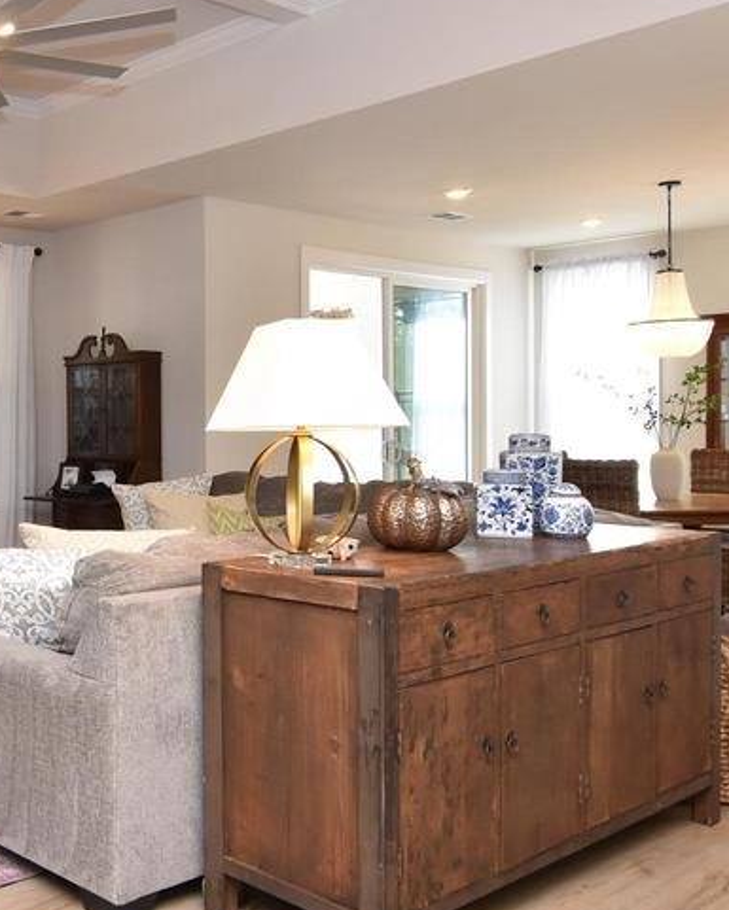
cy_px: 435
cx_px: -87
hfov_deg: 34.9
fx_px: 971
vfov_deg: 50.3
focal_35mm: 36
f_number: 8
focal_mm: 12
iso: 800
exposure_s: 1/60
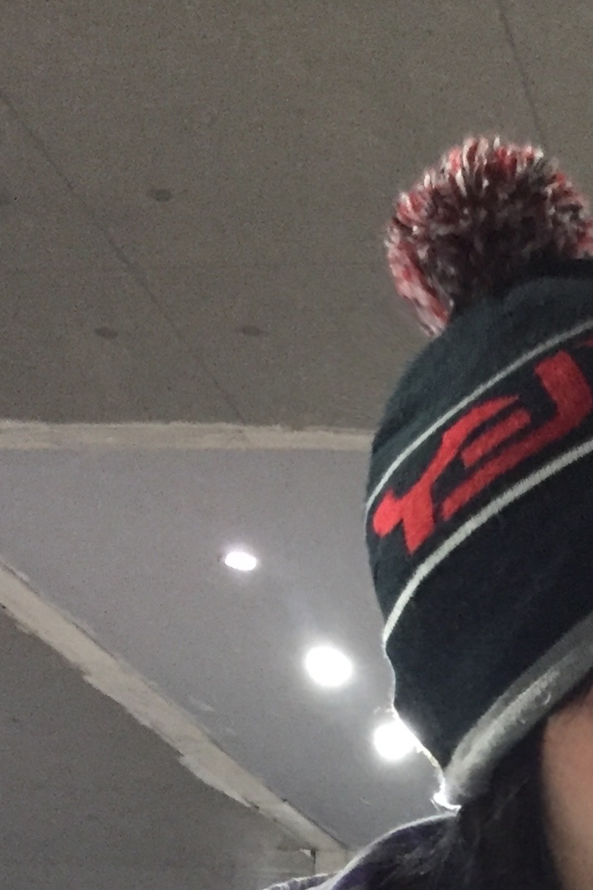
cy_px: 1297
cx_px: 718
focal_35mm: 89
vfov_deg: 20.0
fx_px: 2200
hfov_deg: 14.8
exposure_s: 1/30
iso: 250
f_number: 2.2
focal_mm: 4.15
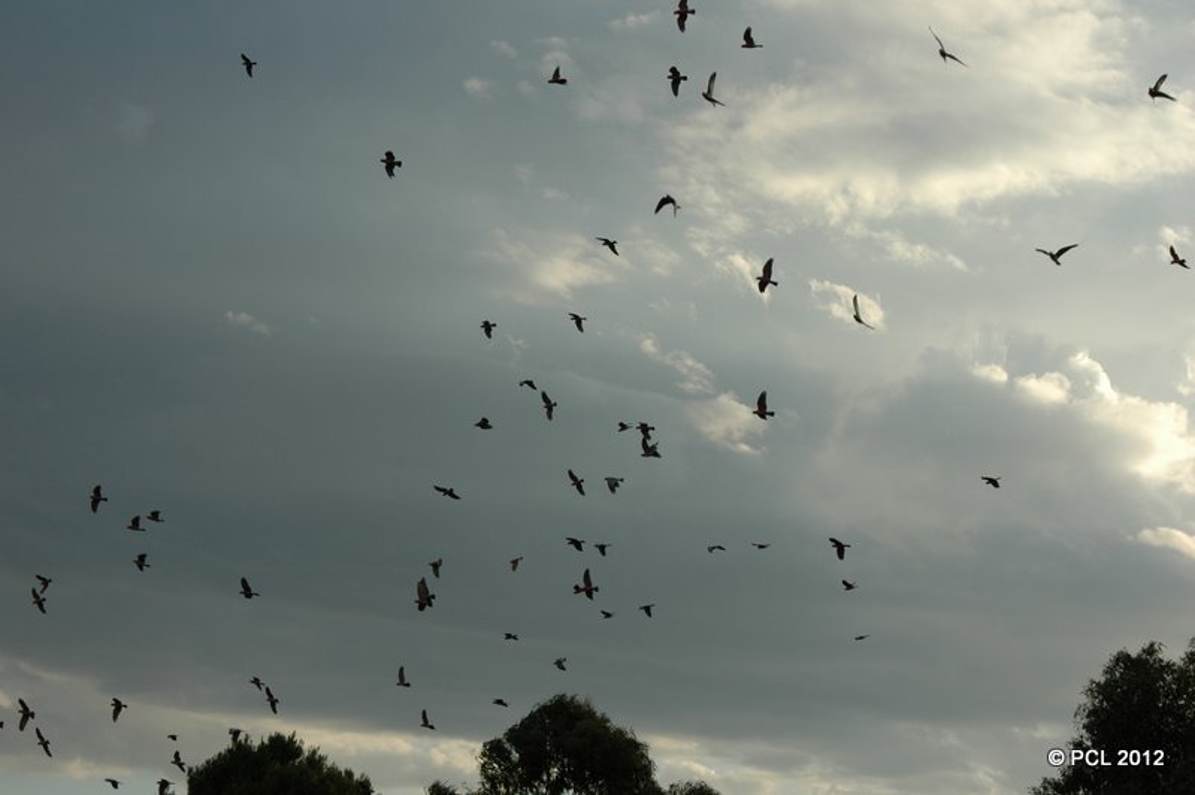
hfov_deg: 21.9
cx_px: 598
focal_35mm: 93
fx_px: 3084
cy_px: 398
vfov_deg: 14.7
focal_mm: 62
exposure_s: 1/400
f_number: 10
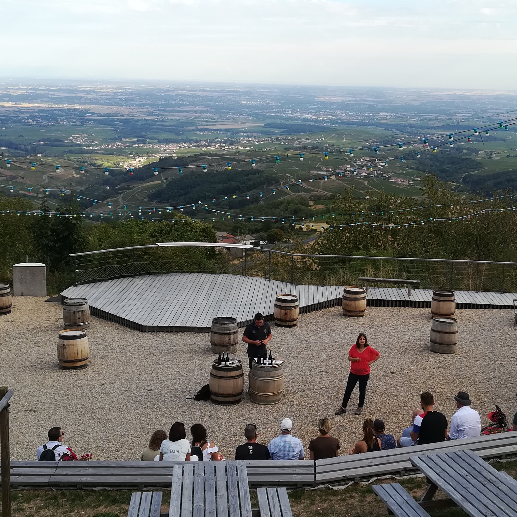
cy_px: 256
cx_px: 308
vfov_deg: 35.4
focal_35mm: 48
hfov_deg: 35.2
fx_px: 811
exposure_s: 1/351
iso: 50
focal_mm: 3.83
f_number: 2.2
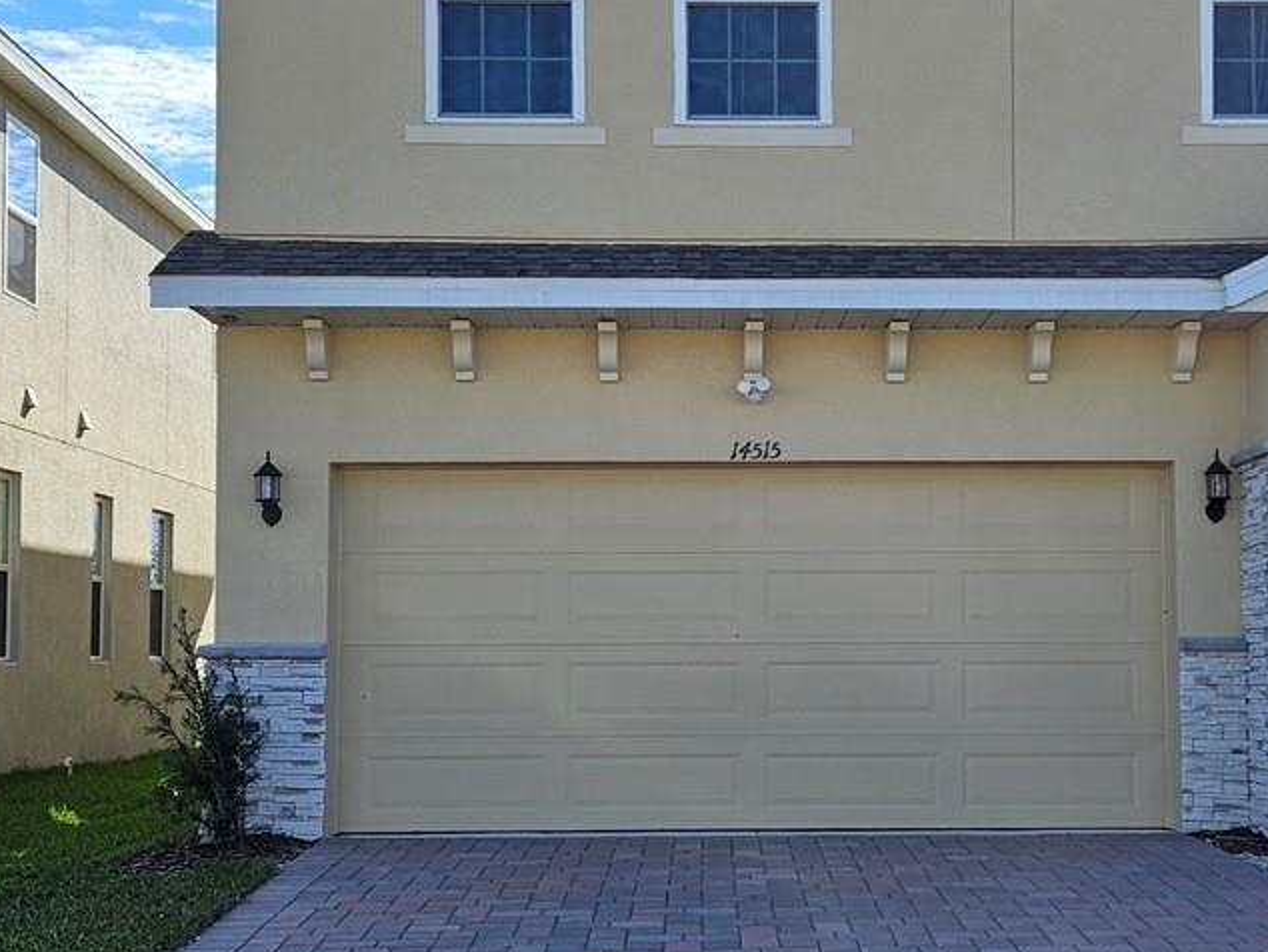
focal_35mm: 58
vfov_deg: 25.2
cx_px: 744
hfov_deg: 33.1
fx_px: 2125
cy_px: 544
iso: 25
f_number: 1.8
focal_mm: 5.4
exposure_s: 1/1580
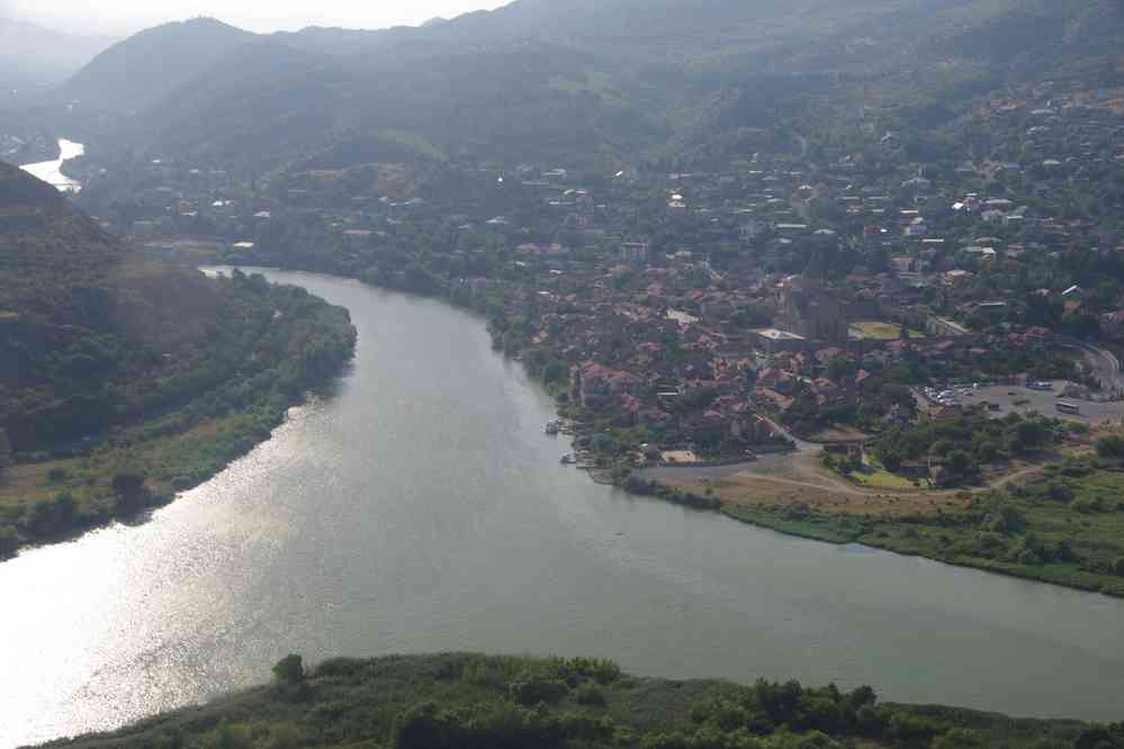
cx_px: 562
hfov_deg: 31.4
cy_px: 374
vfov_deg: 21.2
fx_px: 1998
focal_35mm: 64
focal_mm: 42.5
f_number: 11
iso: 200
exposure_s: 1/100
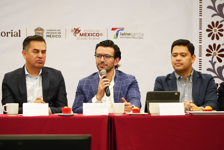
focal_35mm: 196
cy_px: 75
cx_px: 112
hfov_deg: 10.5
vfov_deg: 7.0
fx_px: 1220
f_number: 2.8
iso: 2000
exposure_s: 1/100
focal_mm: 131
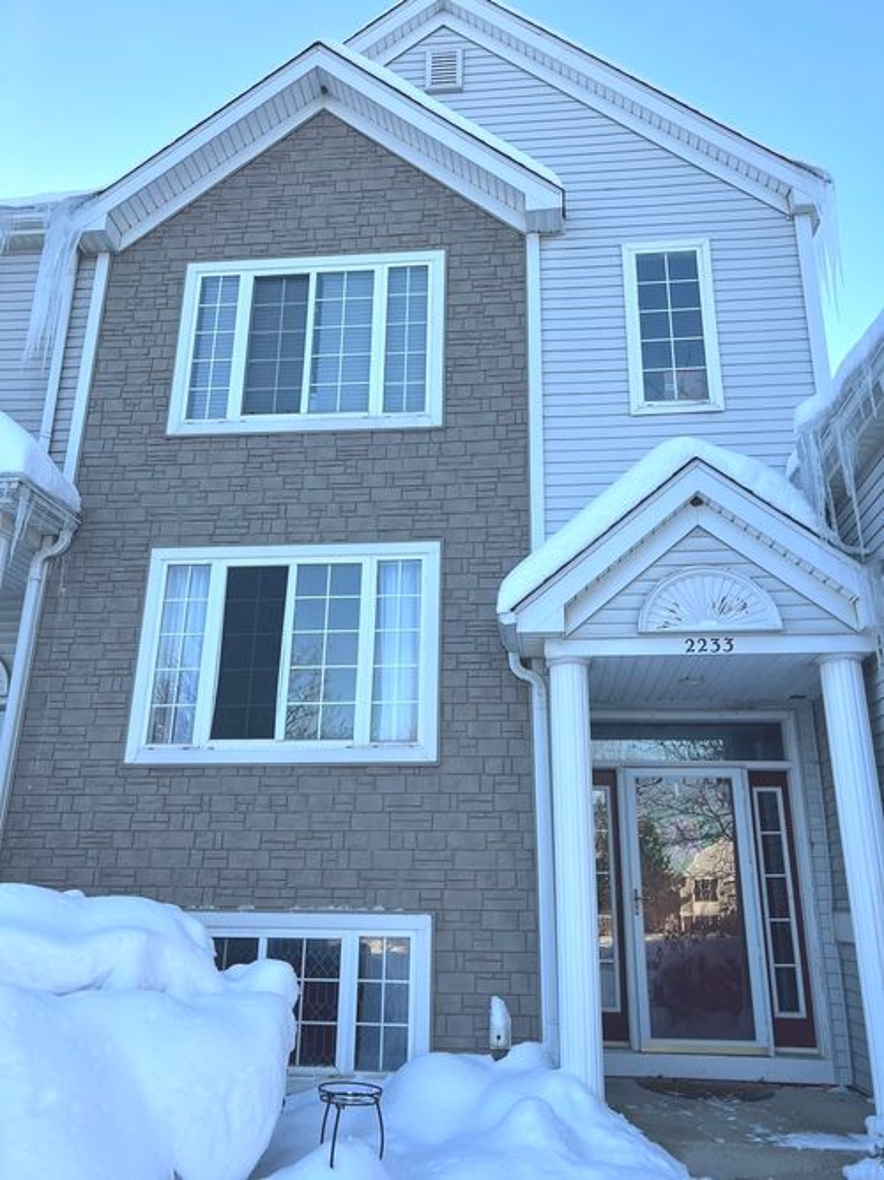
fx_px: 886
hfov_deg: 53.0
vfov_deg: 67.3
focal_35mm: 26
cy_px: 590
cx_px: 442
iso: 50
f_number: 1.5
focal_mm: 5.7
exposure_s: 1/797
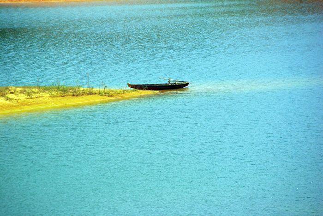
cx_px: 162
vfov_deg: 4.6
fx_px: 2694
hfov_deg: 6.9
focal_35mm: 300
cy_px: 108
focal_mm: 200
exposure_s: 1/350
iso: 100
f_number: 8
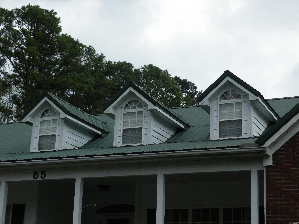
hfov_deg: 28.2
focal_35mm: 69
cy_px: 112
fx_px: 596
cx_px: 150
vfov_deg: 21.3
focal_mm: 12.3
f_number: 4.7
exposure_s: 1/80
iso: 80
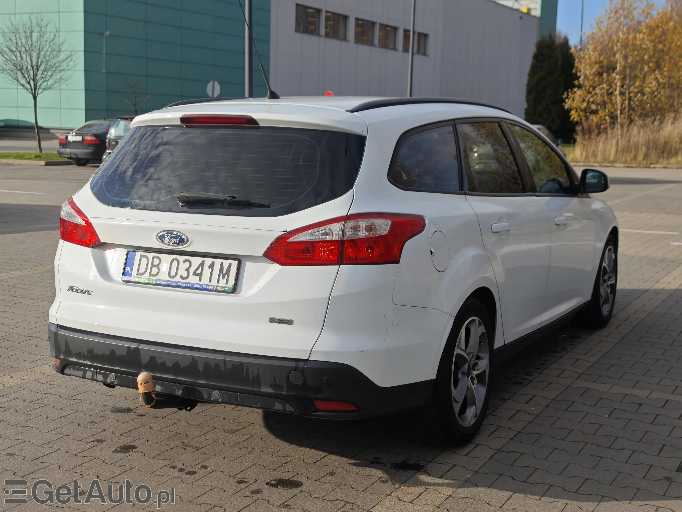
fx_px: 906
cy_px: 256
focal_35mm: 46
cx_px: 341
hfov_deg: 41.2
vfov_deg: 31.5
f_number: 2
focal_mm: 8.72
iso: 50
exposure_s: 1/2529
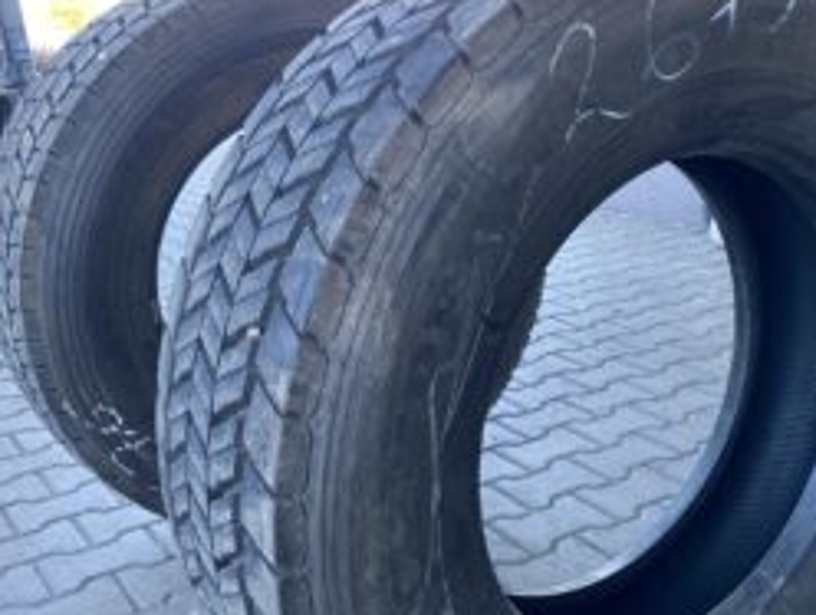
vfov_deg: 32.2
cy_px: 367
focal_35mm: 45
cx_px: 546
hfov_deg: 41.4
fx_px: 1063
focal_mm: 4.25
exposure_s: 1/121
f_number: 1.8
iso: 100
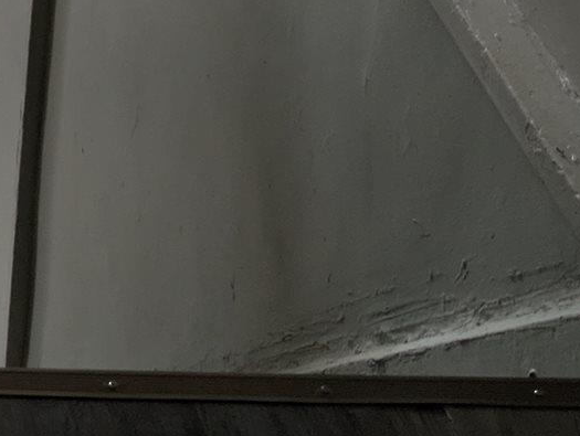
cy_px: -816
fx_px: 2348
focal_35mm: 140
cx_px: -632
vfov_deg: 8.9
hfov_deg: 12.2
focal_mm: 6.9
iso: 23
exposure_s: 1/20.8
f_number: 1.68
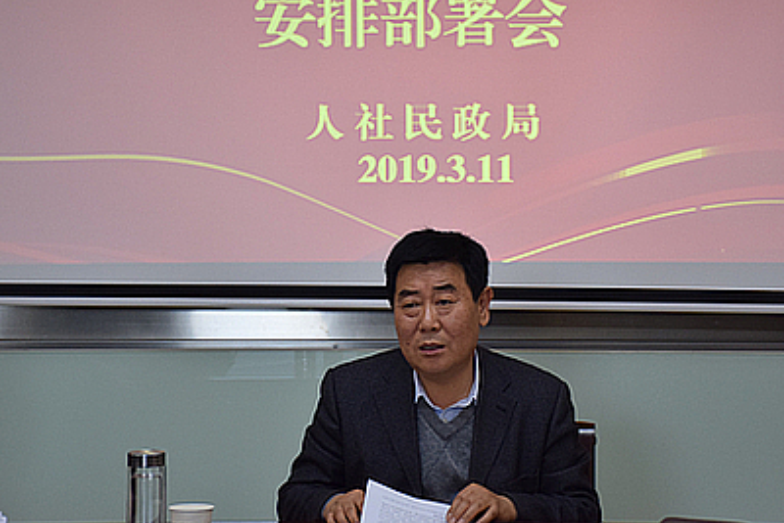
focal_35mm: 136
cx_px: 431
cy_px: 195
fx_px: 2963
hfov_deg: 15.1
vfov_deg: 10.1
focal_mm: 66
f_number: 5
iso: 900
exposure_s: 1/60
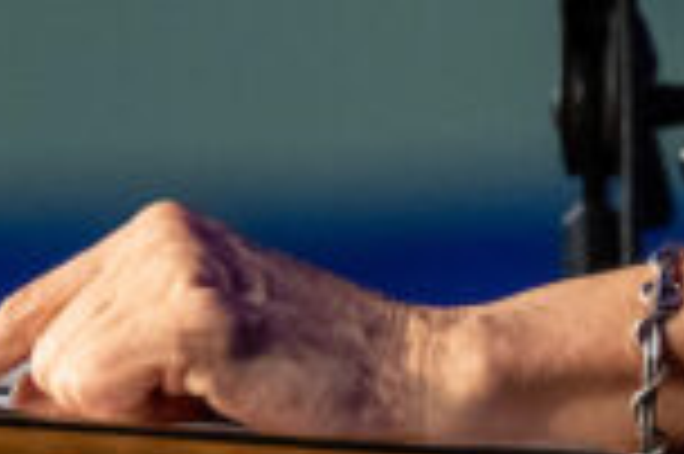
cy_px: -335
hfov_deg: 1.3
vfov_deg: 0.9
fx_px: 30424
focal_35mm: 1603
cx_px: 486
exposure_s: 1/200
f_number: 4.5
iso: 1600
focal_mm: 200
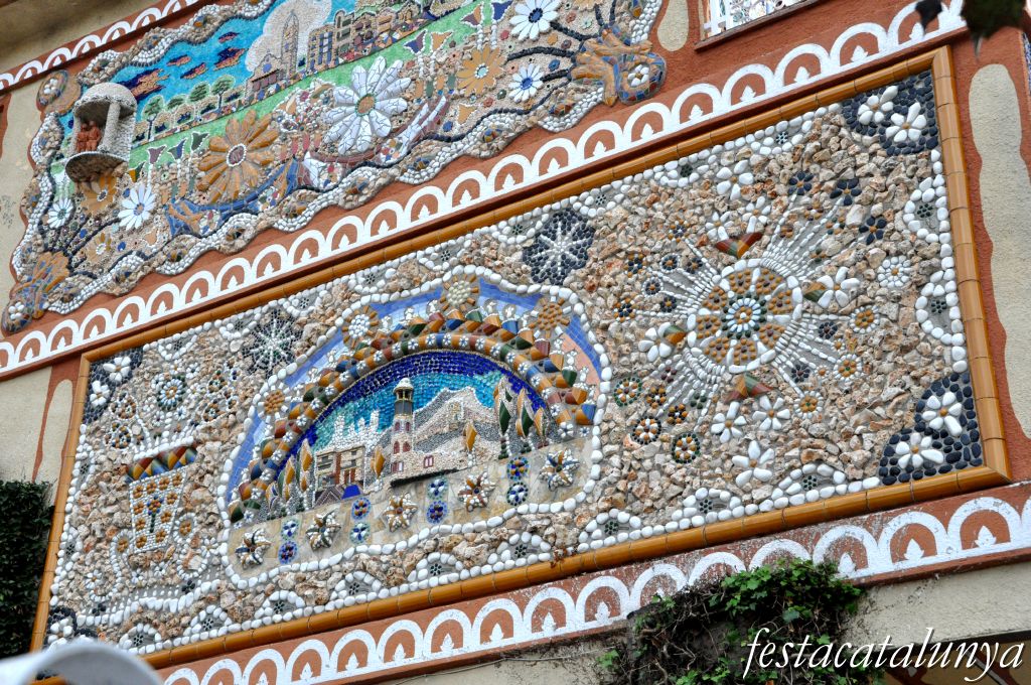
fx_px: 1502
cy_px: 342
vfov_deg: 25.7
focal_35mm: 52
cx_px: 516
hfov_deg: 37.9
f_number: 11
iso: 1600
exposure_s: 1/500
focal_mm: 35
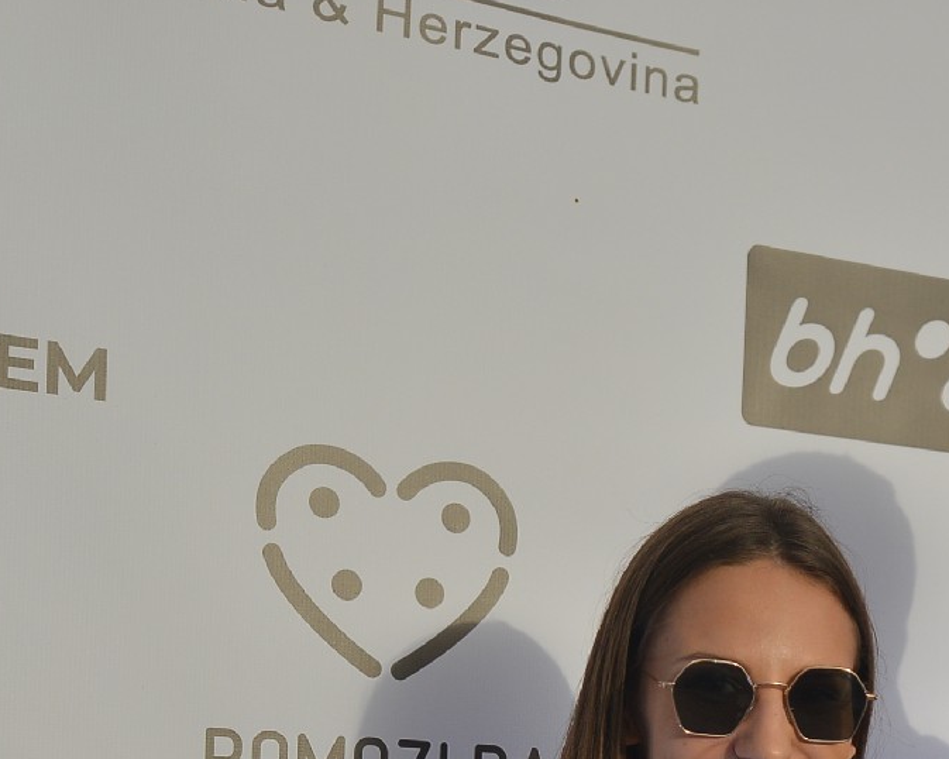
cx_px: 739
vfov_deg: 21.1
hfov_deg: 27.8
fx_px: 1881
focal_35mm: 67
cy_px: 933
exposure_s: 1/2000
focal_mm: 24
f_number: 2.8
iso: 400
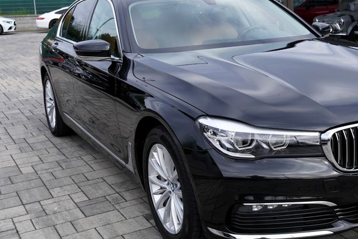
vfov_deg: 26.0
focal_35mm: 52
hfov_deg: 37.3
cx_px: 266
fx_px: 517
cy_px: 96
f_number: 6.3
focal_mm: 31
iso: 100
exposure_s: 1/200
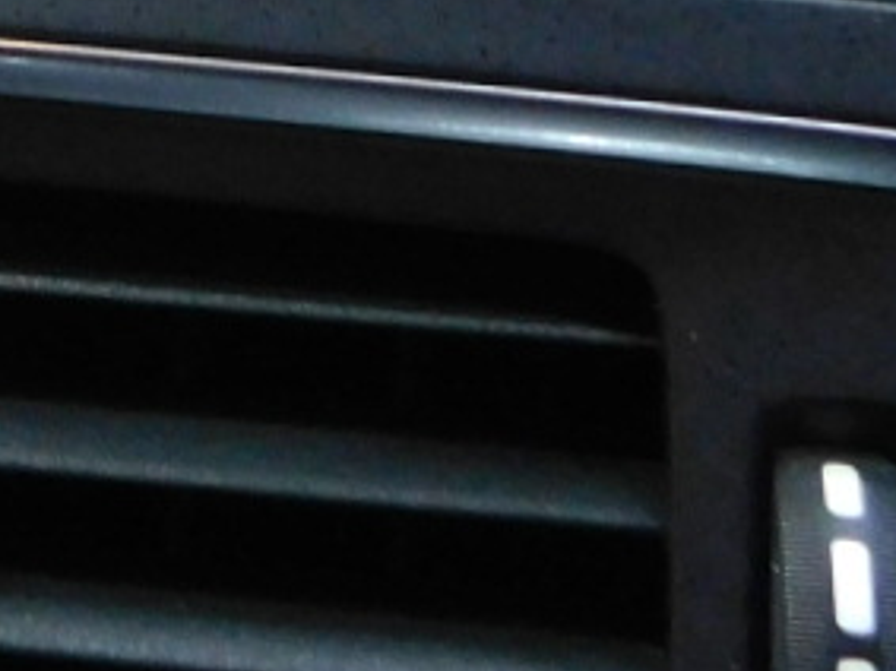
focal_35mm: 130
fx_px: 3363
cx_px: -494
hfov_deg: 14.1
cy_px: -760
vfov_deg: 10.3
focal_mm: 4
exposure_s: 1/13
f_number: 3
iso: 400
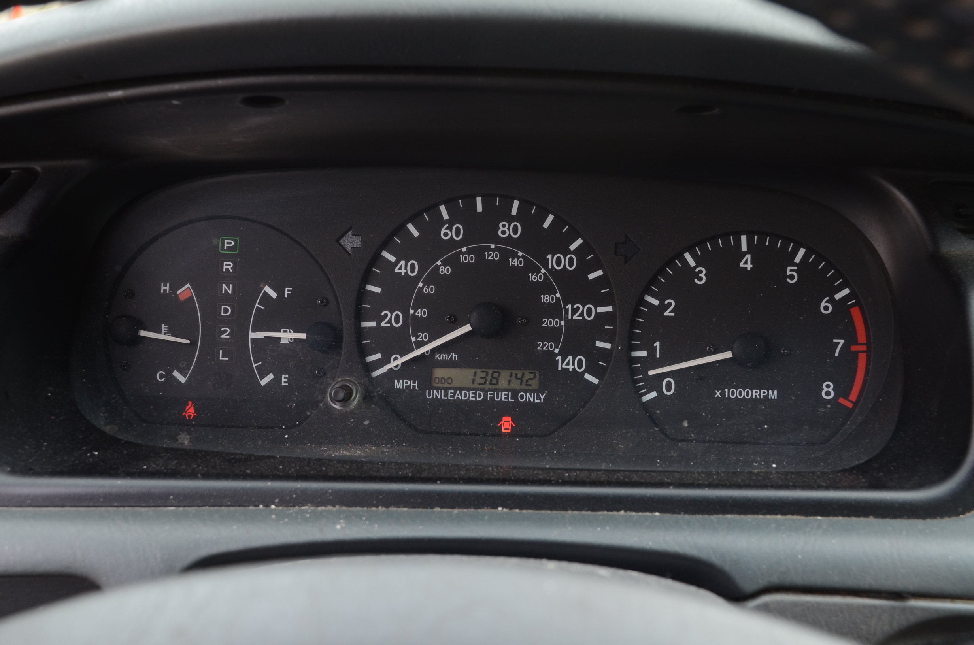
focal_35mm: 44
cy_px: 322
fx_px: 1174
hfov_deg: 45.0
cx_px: 487
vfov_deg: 30.7
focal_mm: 29
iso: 400
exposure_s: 1/80
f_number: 8
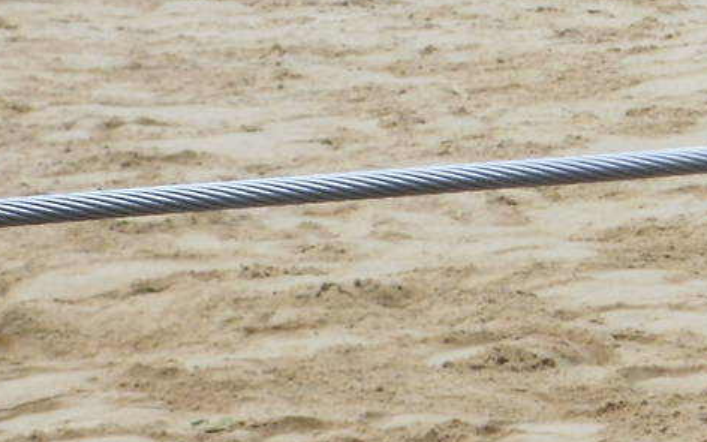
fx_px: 8382
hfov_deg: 4.8
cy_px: -319
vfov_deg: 3.0
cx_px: 990
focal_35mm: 435
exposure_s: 1/40
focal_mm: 21.2
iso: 125
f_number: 5.3
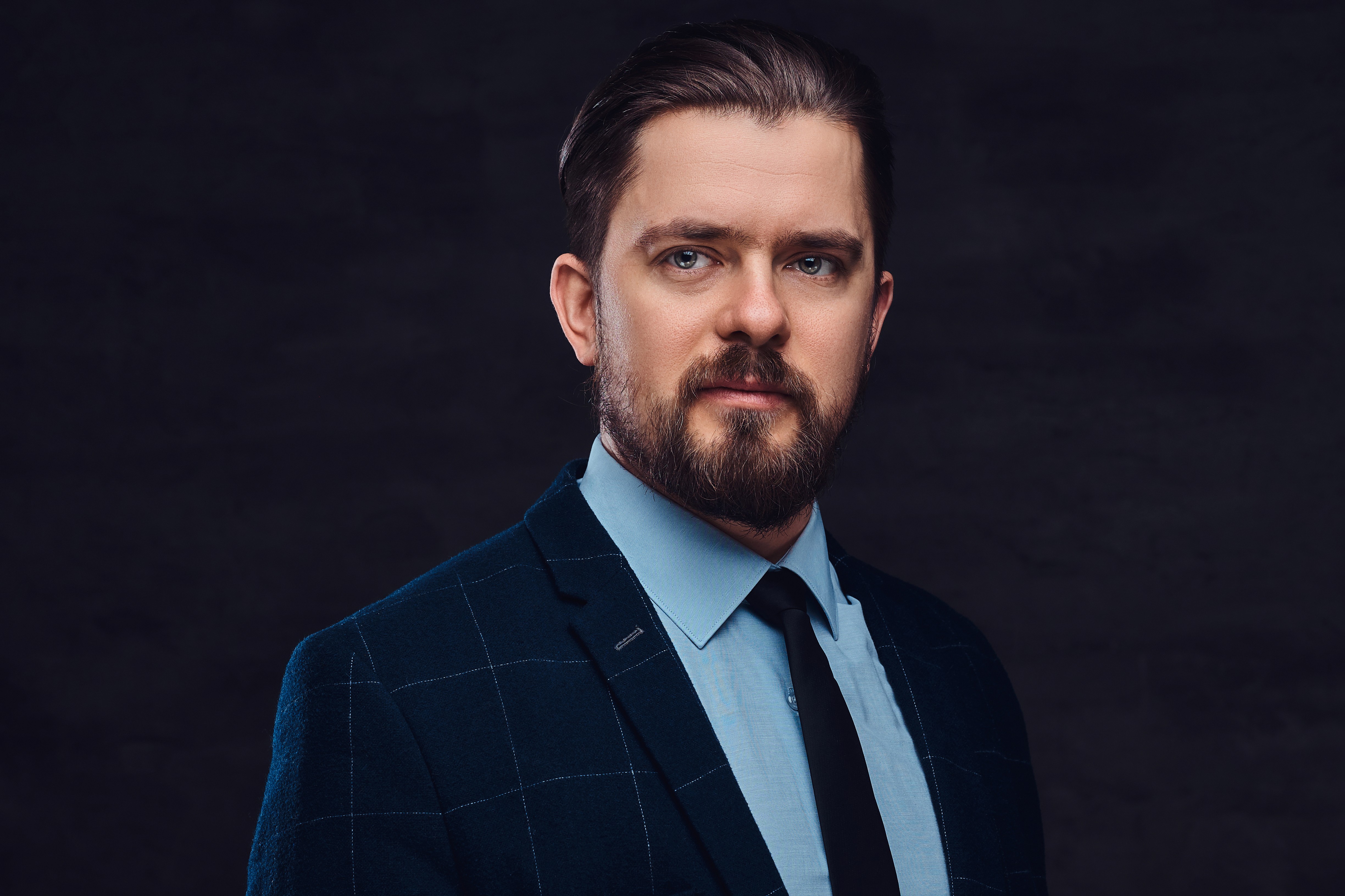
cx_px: 672
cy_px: 448
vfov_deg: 16.3
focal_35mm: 84
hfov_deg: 24.2
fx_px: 3138
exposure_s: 1/180
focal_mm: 56
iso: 200
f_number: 6.4
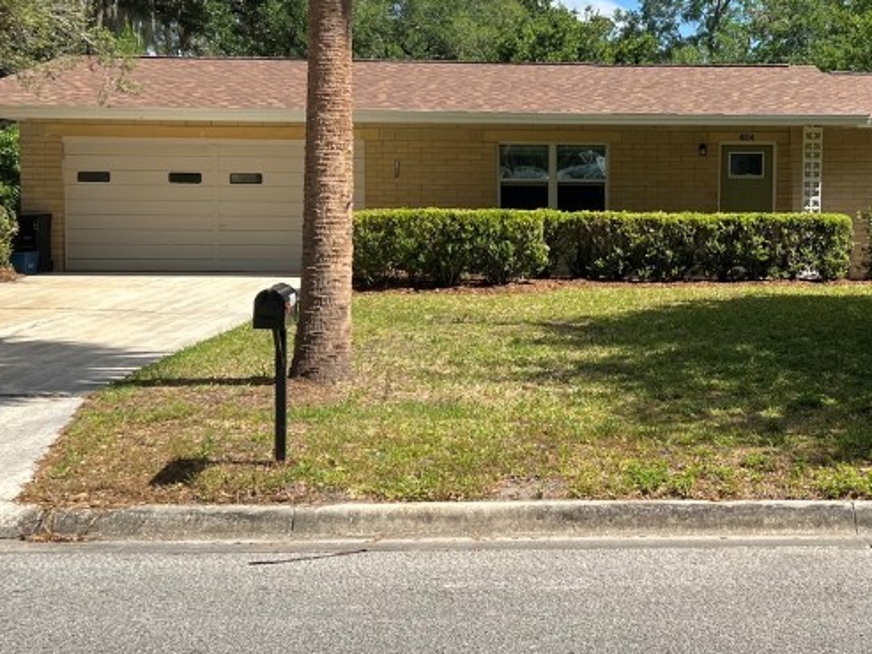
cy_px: 302
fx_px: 1361
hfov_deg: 35.0
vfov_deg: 27.0
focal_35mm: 54
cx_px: 626
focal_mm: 5.7
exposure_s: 1/3257
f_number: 1.5
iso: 50
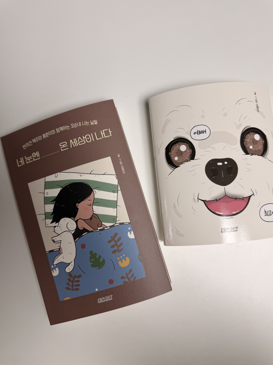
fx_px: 263
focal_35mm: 25
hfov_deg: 54.9
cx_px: 142
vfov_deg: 69.4
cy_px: 181
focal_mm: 6.76
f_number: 1.78
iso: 64
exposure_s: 1/152
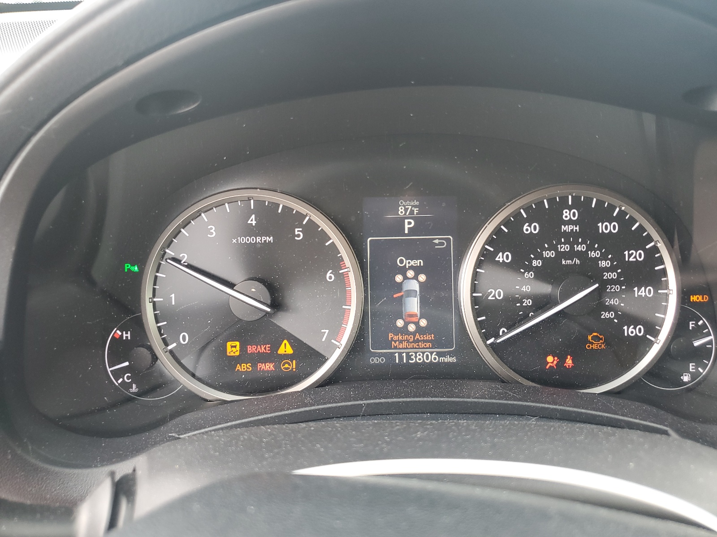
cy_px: 268
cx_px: 358
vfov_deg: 53.1
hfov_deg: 67.3
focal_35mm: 26
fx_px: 539
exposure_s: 1/60.2
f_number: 1.5
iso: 60
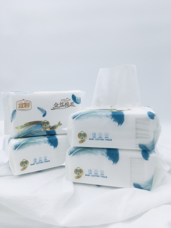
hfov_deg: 48.2
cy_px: 114
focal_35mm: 29
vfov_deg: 61.7
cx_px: 86
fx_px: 191
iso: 25
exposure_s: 1/405
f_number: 2.2
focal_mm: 4.15
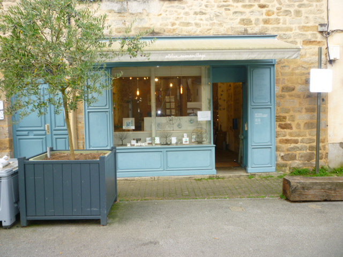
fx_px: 287
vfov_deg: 48.2
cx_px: 172
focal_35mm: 29
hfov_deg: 61.7
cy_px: 128
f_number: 3.3
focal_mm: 5.2
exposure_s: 1/60
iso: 100
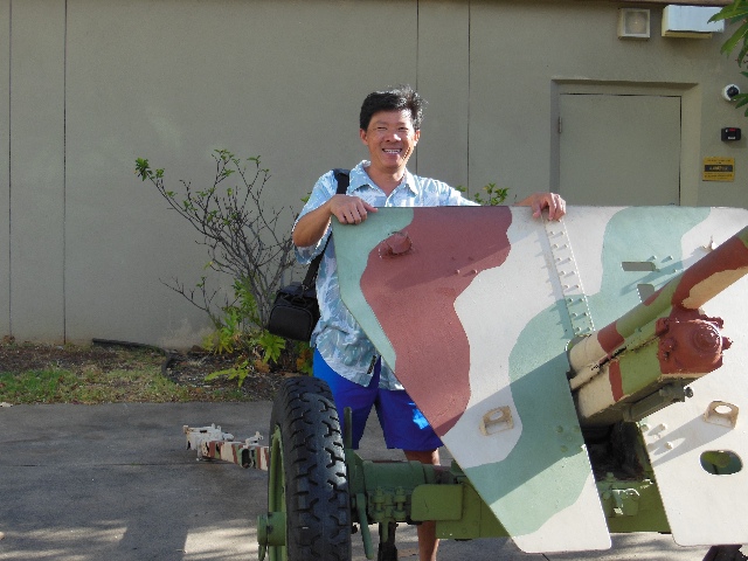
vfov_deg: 24.4
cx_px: 374
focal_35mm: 60
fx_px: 1297
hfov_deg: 32.2
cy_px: 280
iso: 125
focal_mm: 10.7
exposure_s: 1/160
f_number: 5
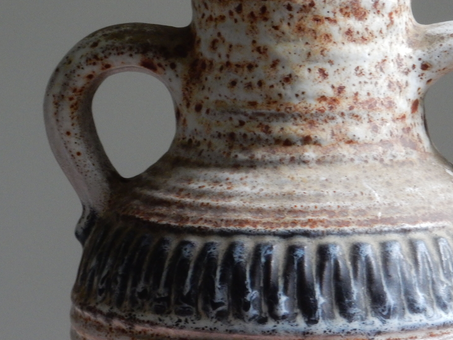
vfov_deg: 5.8
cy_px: 135
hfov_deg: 7.7
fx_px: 3363
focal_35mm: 257
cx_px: 316
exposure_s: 1/13
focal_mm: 29.2
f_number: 6
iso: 400
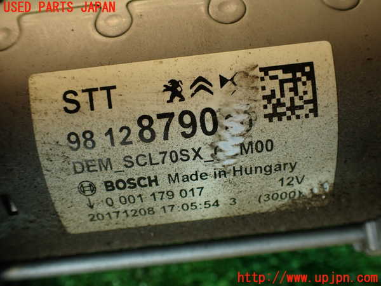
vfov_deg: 44.2
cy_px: 143
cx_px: 190
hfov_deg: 56.8
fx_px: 352
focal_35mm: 32
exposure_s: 1/40
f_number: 2.4
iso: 200
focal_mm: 5.79
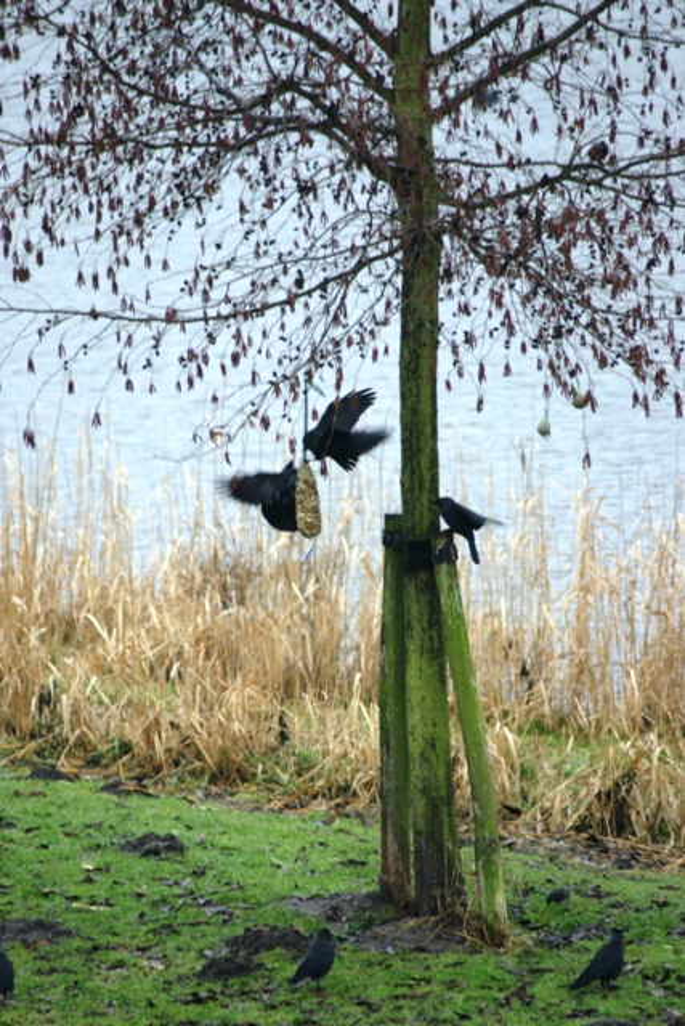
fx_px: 12836
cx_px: 342
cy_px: 513
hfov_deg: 3.1
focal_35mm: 450
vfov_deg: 4.6
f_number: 5.6
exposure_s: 1/100
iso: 800
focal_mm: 300
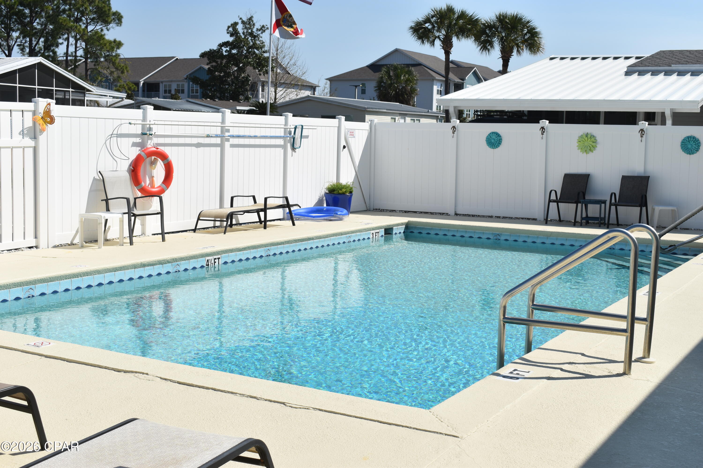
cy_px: 234
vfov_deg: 28.9
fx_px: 908
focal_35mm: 46
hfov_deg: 42.3
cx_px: 352
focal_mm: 31
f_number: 10
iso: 100
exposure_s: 1/400
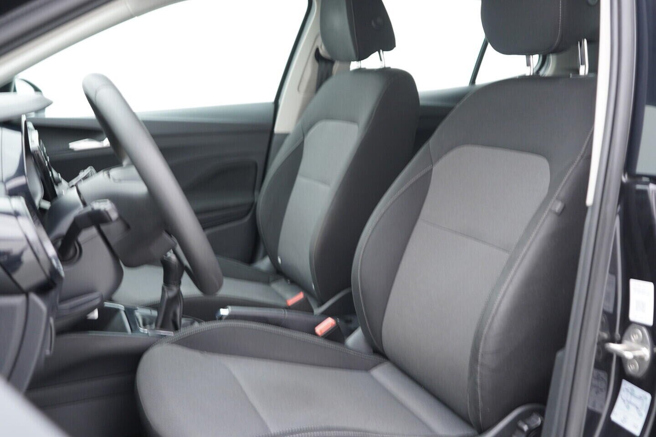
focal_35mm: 36
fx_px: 656
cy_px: 218
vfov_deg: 36.9
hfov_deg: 53.1
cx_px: 328
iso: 320
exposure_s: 1/40
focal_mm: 24
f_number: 2.8
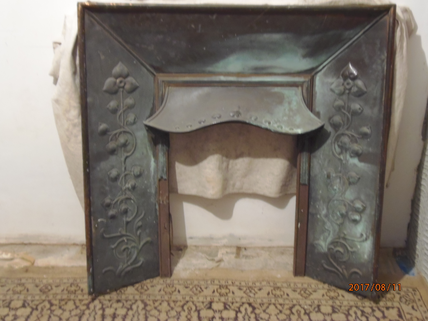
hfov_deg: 44.8
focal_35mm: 42
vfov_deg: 34.3
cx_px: 214
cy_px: 160
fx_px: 519
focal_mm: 7.8
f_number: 3.6
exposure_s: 1/2
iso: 200
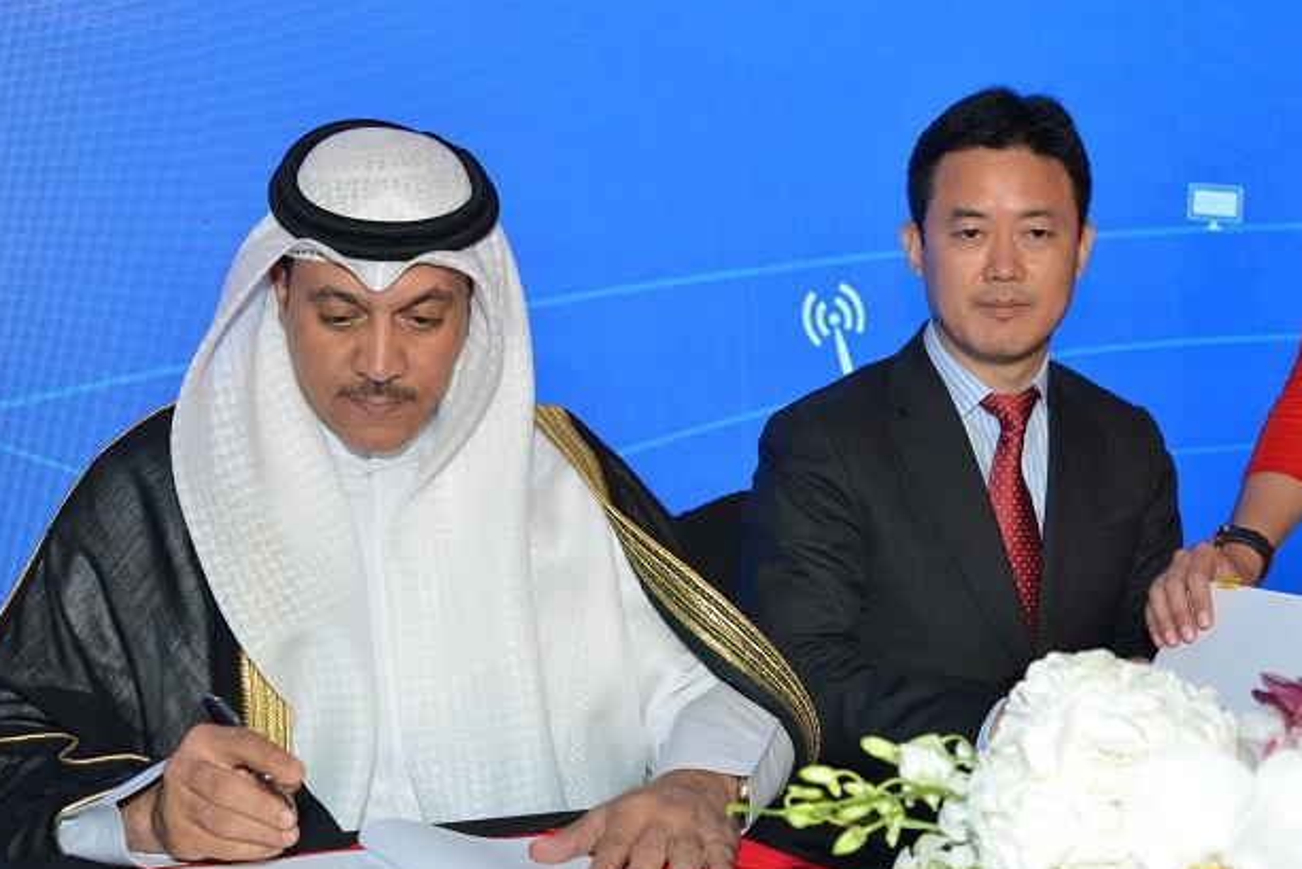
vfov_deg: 22.6
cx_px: 554
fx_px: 2170
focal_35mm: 60
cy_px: 500
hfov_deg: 33.3
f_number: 5.6
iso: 320
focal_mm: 50
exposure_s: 1/60
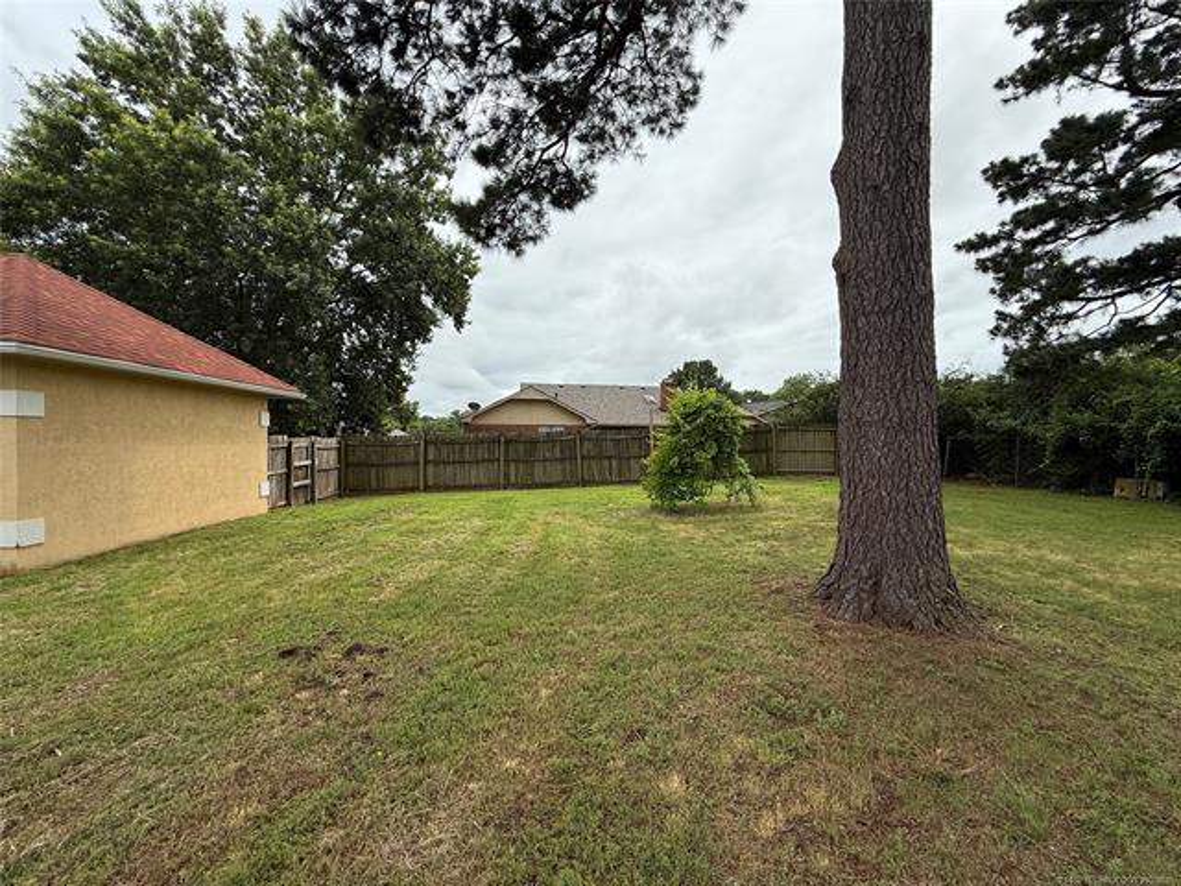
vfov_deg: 85.7
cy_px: 443
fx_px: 478
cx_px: 590
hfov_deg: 102.1
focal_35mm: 14
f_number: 2.2
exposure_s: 1/2320
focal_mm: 2.22
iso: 50
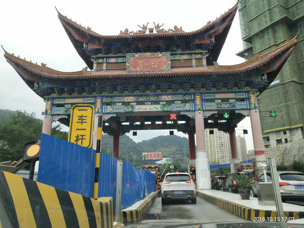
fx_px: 263
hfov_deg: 60.0
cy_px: 114
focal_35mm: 30
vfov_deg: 46.8
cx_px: 152
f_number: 1.8
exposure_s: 1/282
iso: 104
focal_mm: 3.95
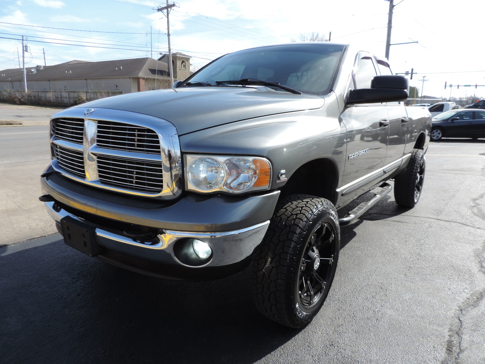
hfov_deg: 71.6
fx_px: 336
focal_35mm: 24
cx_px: 242
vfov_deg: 56.8
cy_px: 182
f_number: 3
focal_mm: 4.3
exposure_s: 1/640
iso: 80
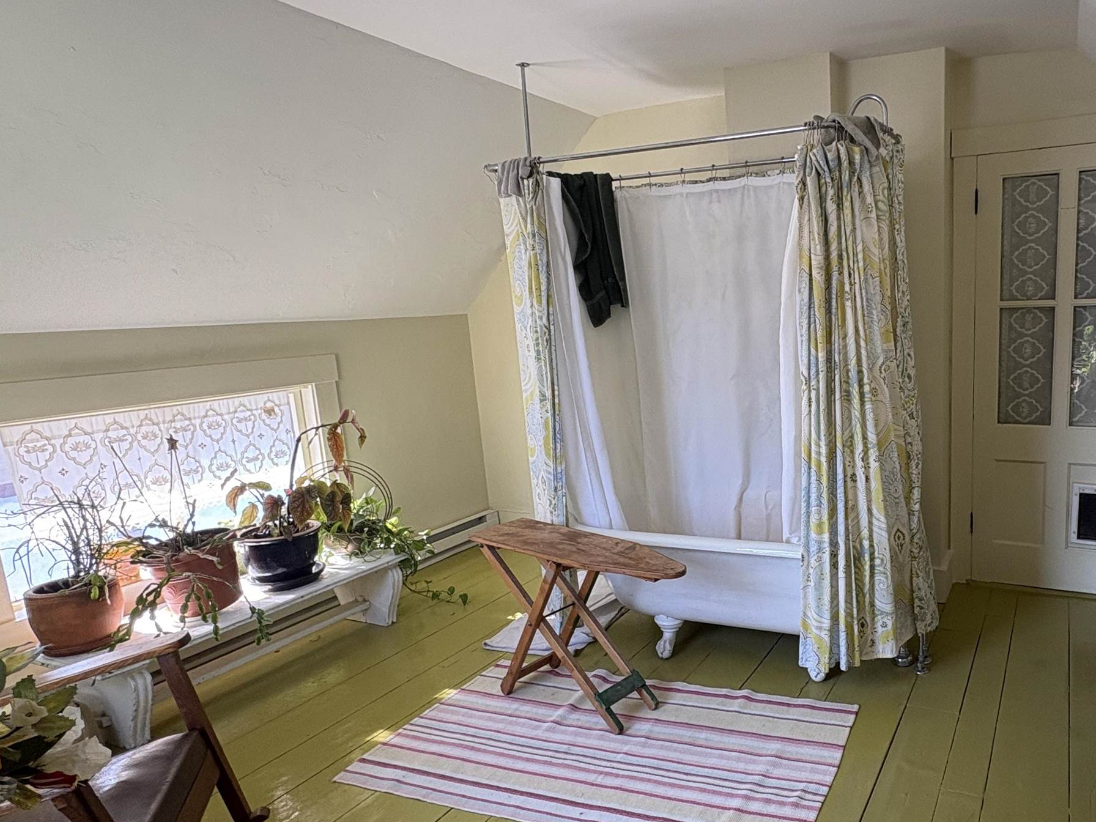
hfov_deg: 68.5
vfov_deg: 56.8
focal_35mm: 24
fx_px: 760
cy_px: 439
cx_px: 773
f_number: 2.2
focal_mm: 2.22
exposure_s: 1/99
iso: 100
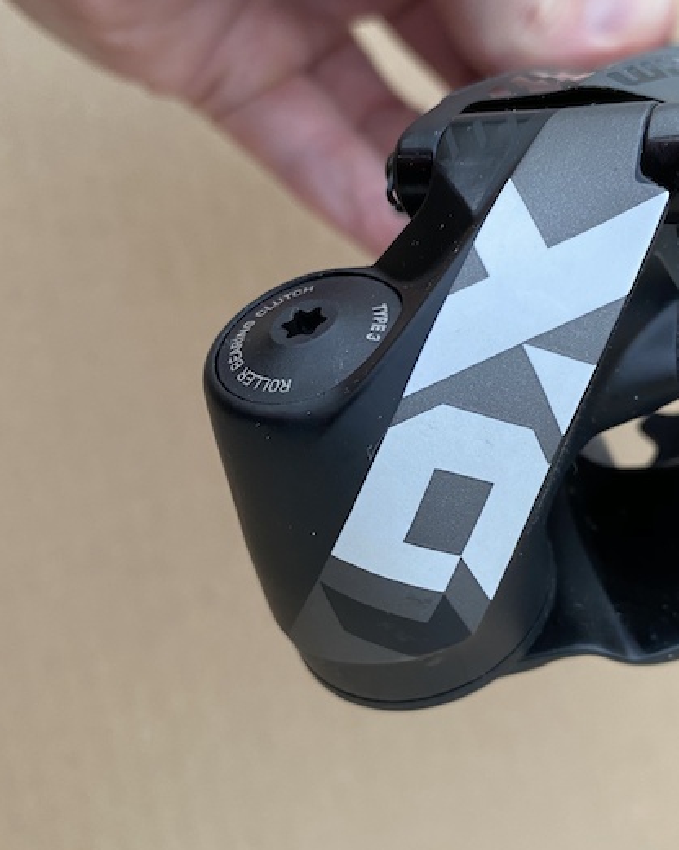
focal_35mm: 39
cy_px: 392
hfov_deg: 38.0
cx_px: 423
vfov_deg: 46.8
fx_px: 981
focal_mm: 4.25
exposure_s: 1/62
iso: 125
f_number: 1.8
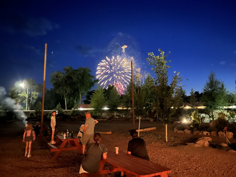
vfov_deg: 53.1
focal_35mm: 26
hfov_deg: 67.3
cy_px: 88
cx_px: 118
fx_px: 177
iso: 3200
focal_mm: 5.7
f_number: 1.5
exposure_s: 1/5
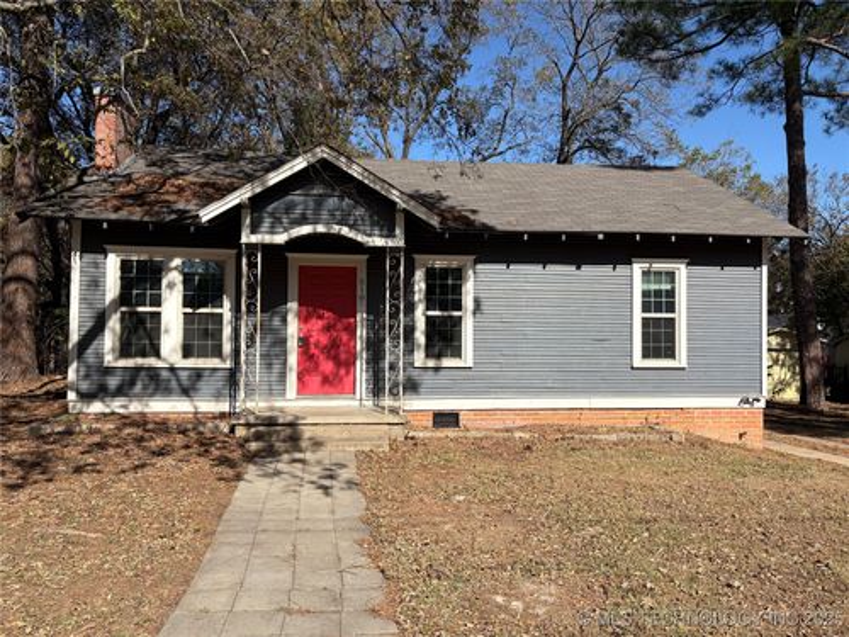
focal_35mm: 26
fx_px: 638
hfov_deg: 67.3
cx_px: 424
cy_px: 318
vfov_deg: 53.1
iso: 50
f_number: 1.6
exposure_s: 1/3279
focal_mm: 5.96
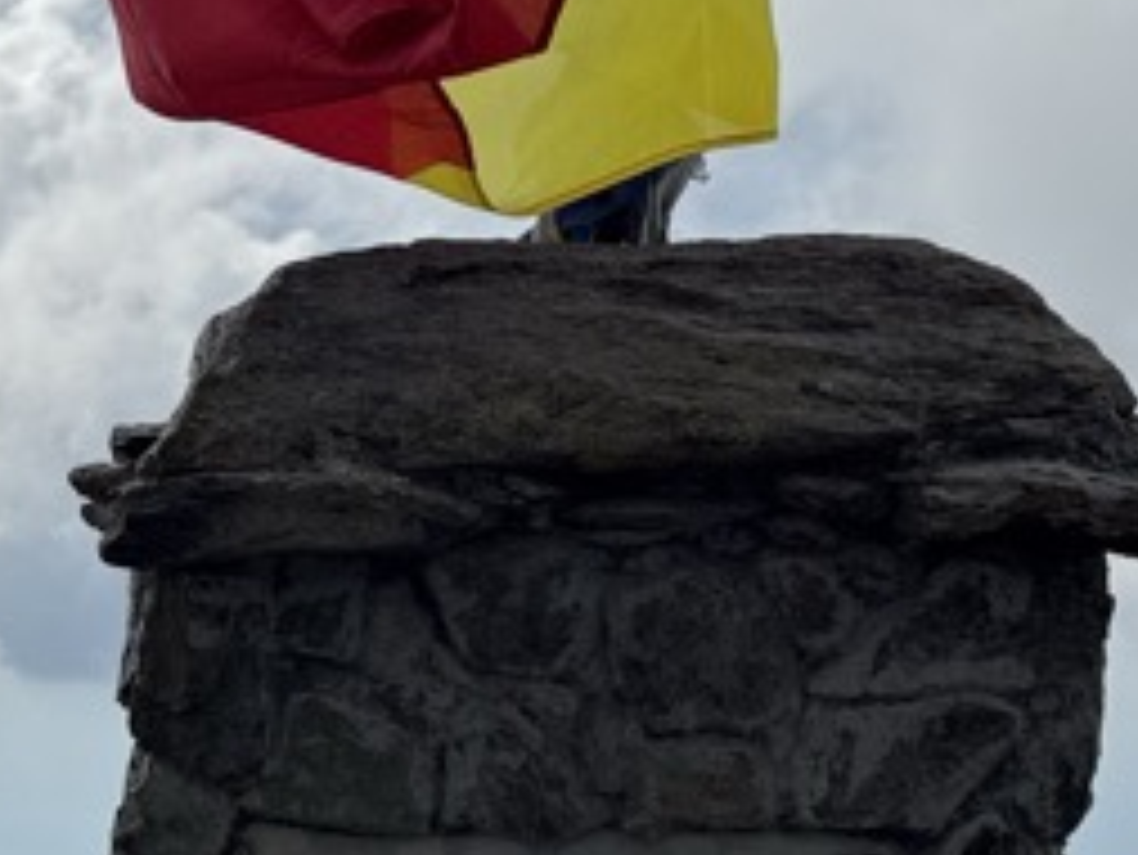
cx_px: -346
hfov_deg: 18.8
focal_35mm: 97
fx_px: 3190
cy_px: 1044
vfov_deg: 14.7
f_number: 1.78
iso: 80
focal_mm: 6.76
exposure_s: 1/14286
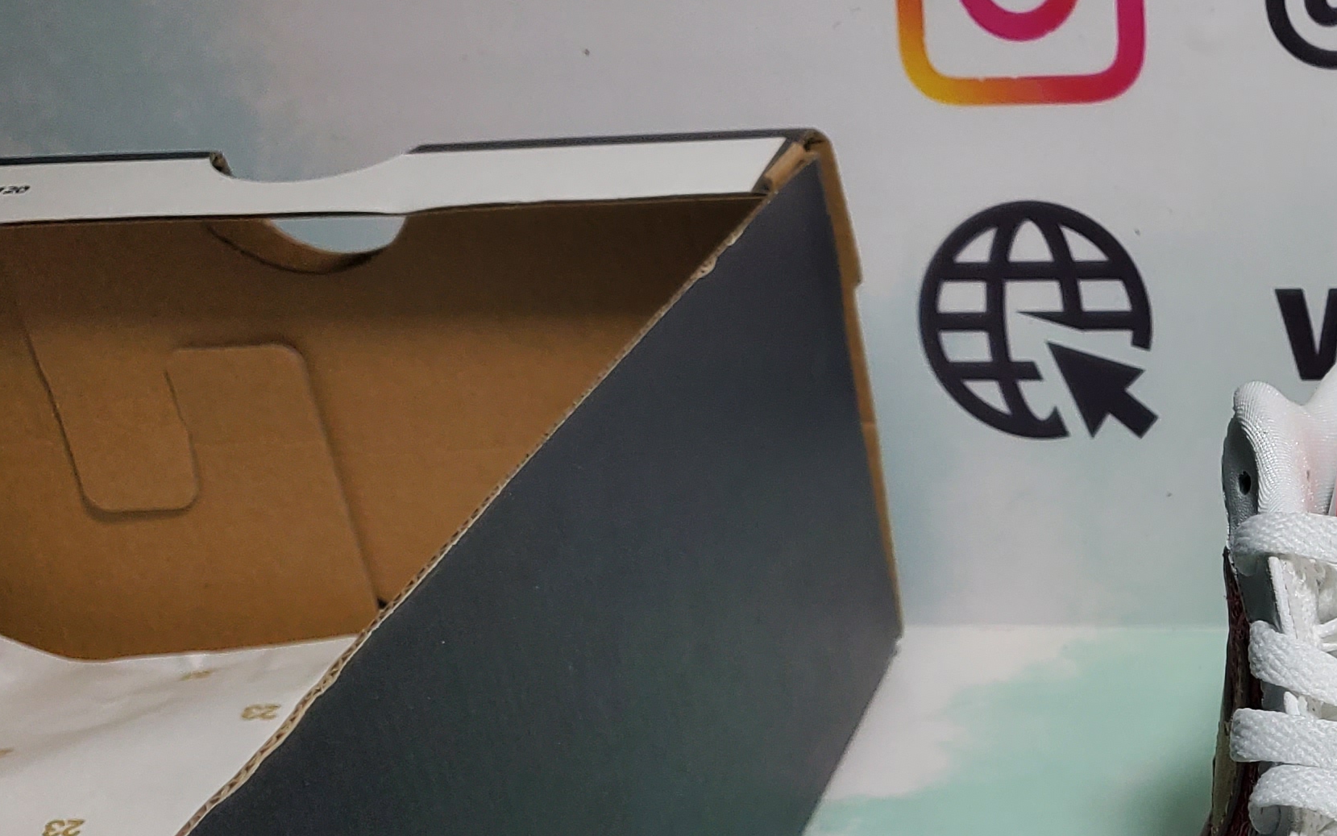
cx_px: 1592
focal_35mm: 67
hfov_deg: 27.1
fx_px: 2441
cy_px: 754
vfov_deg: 19.1
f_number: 1.5
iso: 50
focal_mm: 4.3
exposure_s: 1/649
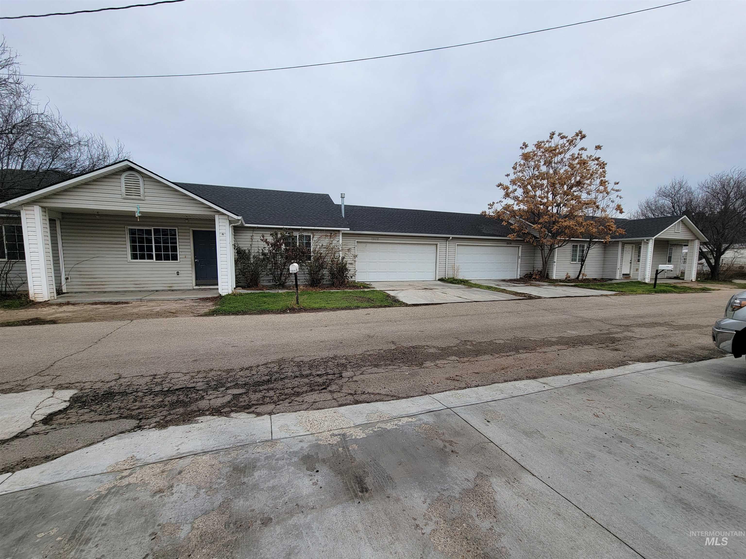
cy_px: 280
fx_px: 280
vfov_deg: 89.9
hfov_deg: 106.2
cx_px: 373
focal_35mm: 13
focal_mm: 2.2
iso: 50
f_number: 2.2
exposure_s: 1/474
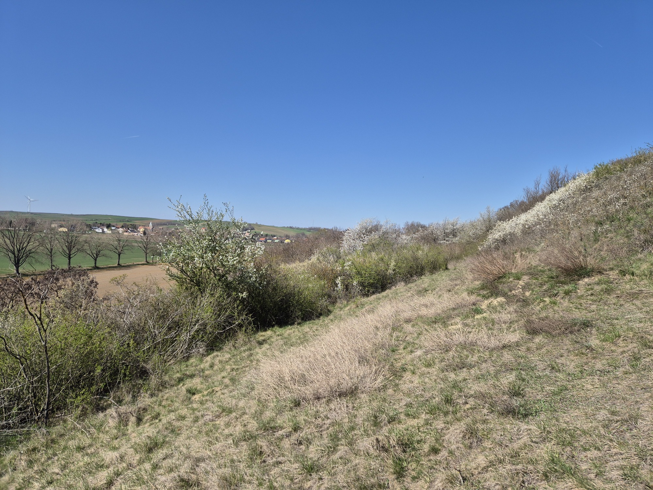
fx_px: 434
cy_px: 245
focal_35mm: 23
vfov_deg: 58.9
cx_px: 326
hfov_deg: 73.9
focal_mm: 5.4
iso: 25
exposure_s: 1/2208
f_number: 1.8
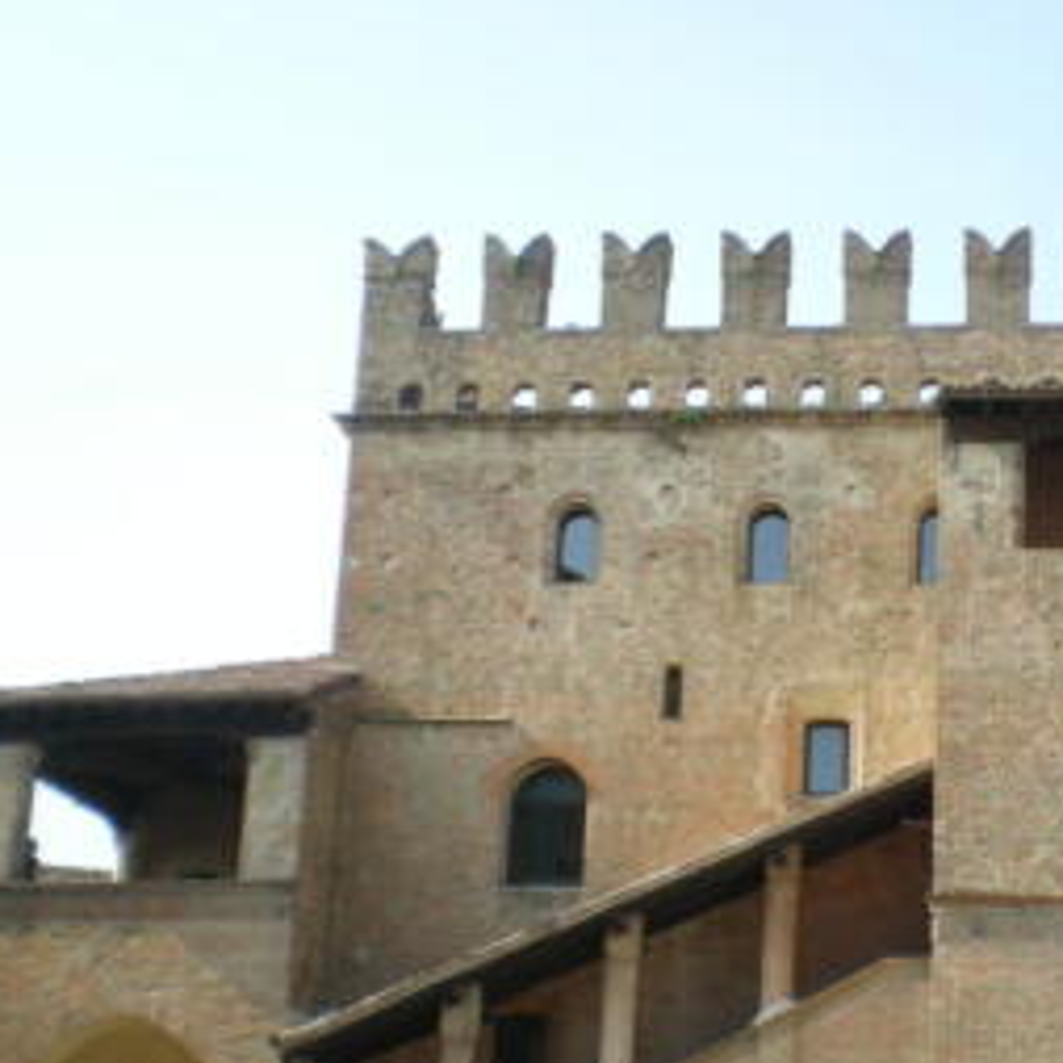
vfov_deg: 26.0
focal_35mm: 66
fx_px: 2293
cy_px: 705
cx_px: 896
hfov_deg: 25.5
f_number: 4.6
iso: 50
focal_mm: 6.3
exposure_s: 1/169
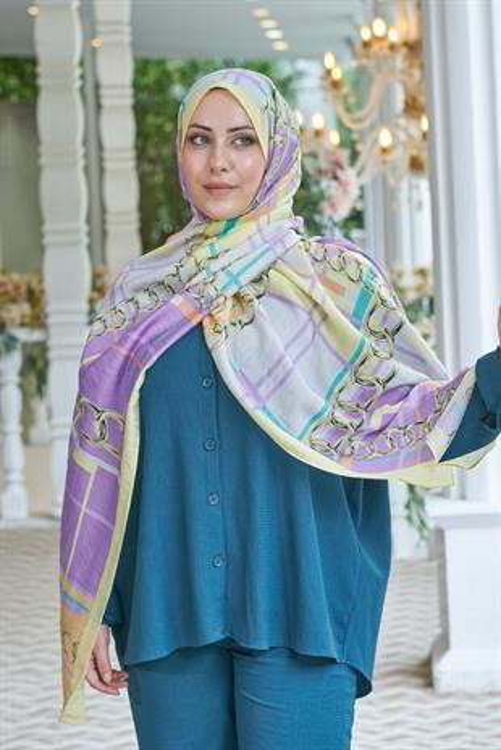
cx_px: 250
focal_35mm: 90
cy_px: 375
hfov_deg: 15.2
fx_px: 1876
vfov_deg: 22.6
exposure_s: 1/125
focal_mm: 90
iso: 800
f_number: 6.3
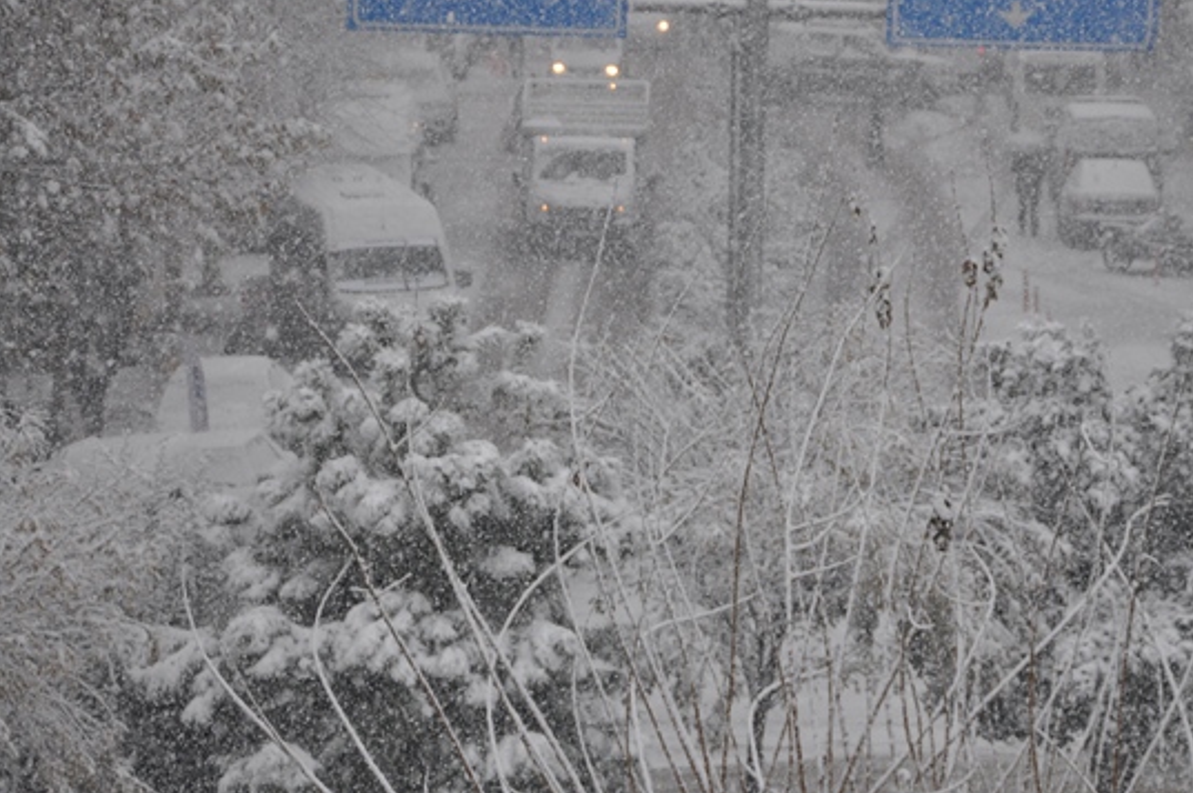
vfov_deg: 6.8
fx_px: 6655
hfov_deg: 10.2
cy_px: 348
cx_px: 851
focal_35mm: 201
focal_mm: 90
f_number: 5.6
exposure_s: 1/125
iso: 200
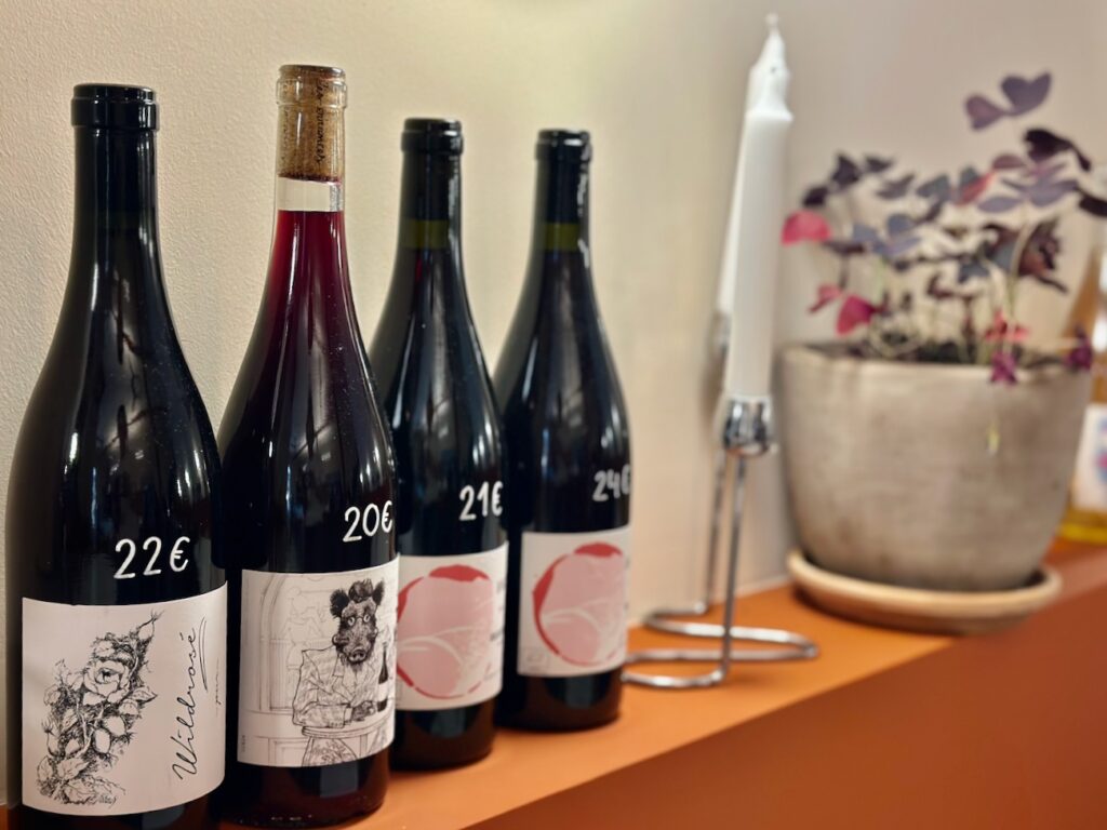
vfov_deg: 30.3
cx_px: 554
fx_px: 1535
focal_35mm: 48
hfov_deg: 39.7
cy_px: 415
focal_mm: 6.86
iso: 125
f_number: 1.78
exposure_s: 1/50
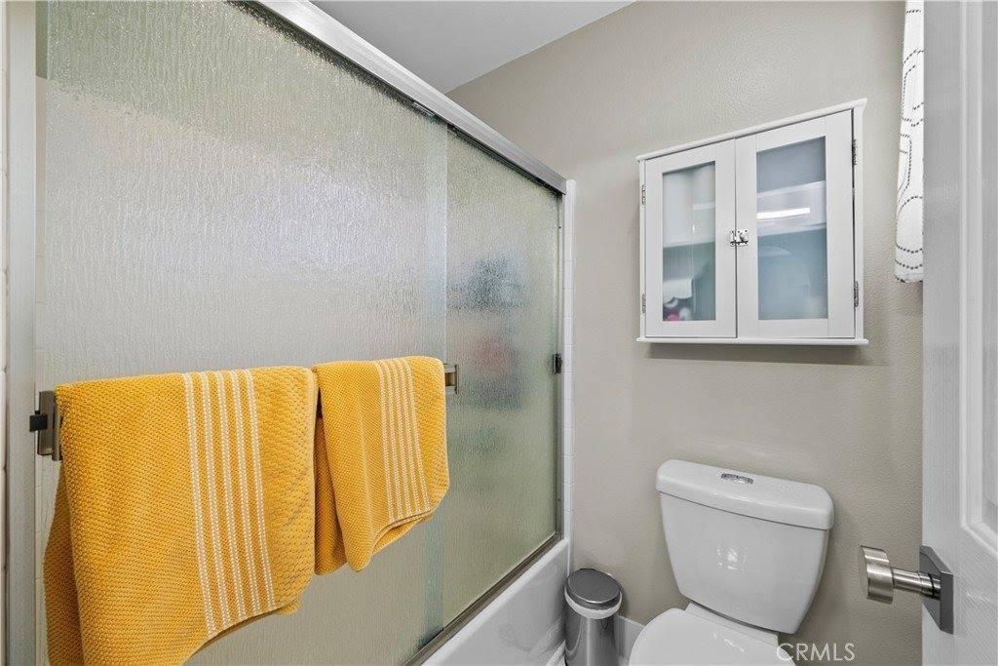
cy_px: 333
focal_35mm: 14
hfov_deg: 104.2
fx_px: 388
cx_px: 499
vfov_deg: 81.2
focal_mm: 14
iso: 250
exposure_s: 1/1.25
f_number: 9
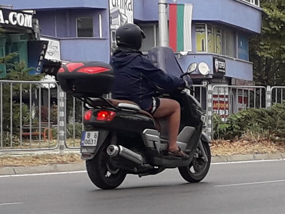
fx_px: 222
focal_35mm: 27
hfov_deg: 65.3
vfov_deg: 51.4
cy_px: 107
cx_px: 142
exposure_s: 1/1112
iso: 40
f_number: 1.9
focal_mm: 3.6
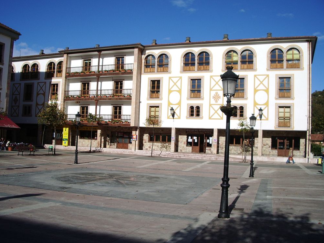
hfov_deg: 51.4
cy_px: 120
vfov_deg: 39.7
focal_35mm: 36
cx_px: 160
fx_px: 337
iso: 50
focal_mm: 5.8
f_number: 4.3
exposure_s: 1/800
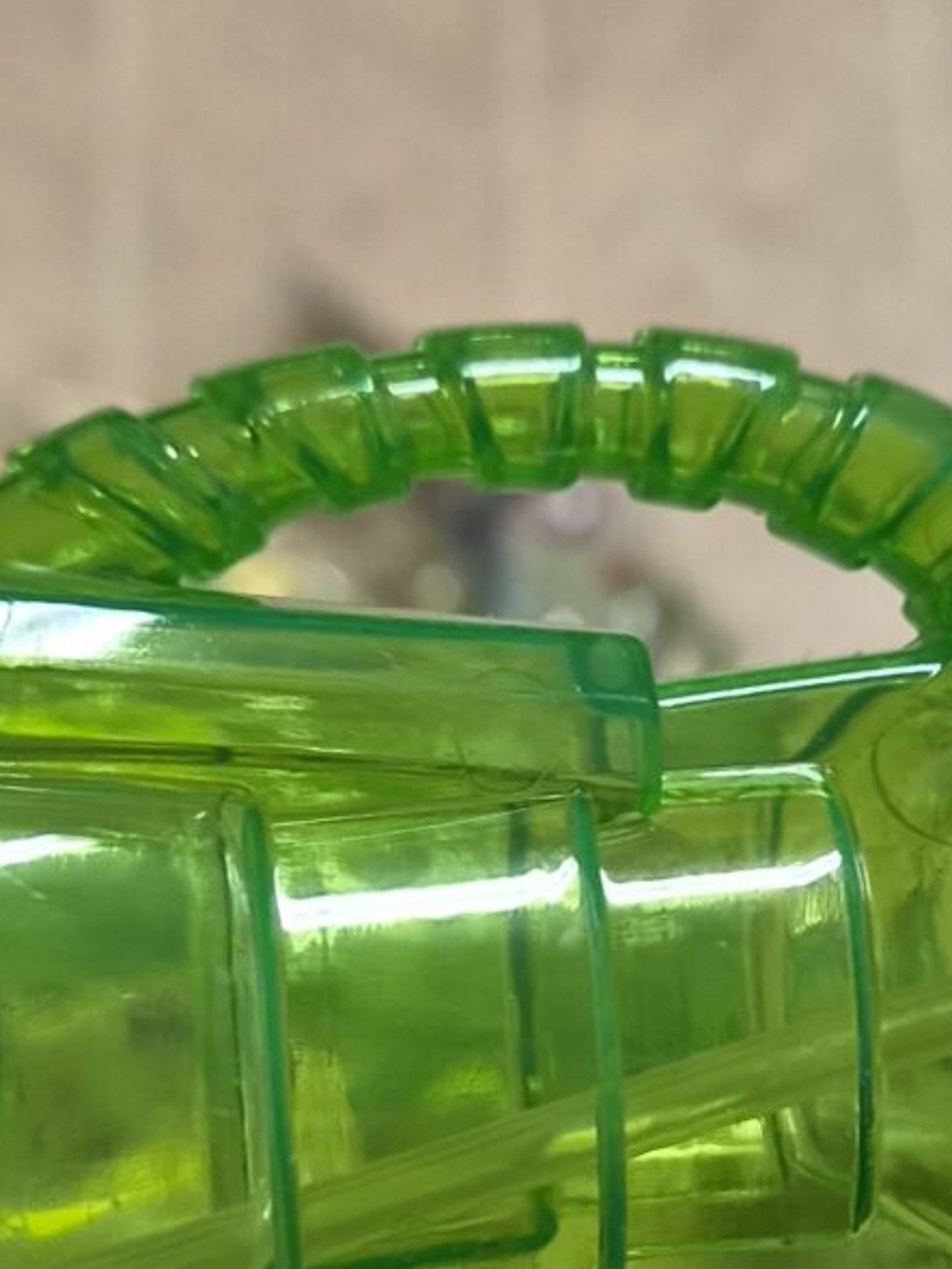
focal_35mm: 100
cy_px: 1159
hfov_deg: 14.8
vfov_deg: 19.3
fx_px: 3666
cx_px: 360
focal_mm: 5.4
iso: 125
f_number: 1.8
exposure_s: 1/100
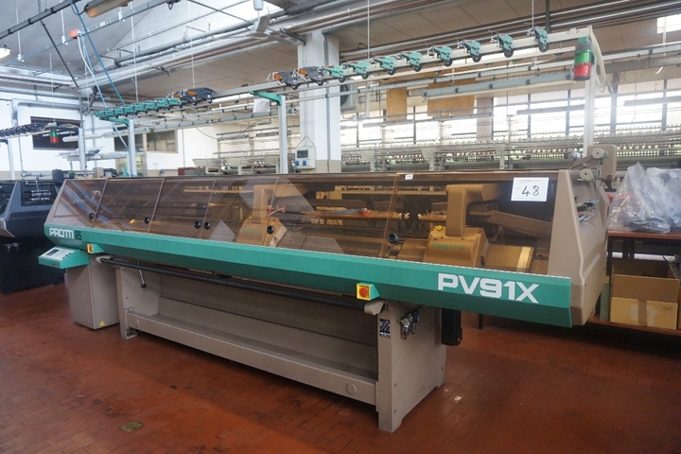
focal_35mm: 24
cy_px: 227
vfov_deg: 53.1
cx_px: 340
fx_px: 454
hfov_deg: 73.7
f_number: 3.5
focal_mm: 16
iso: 1600
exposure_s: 1/160
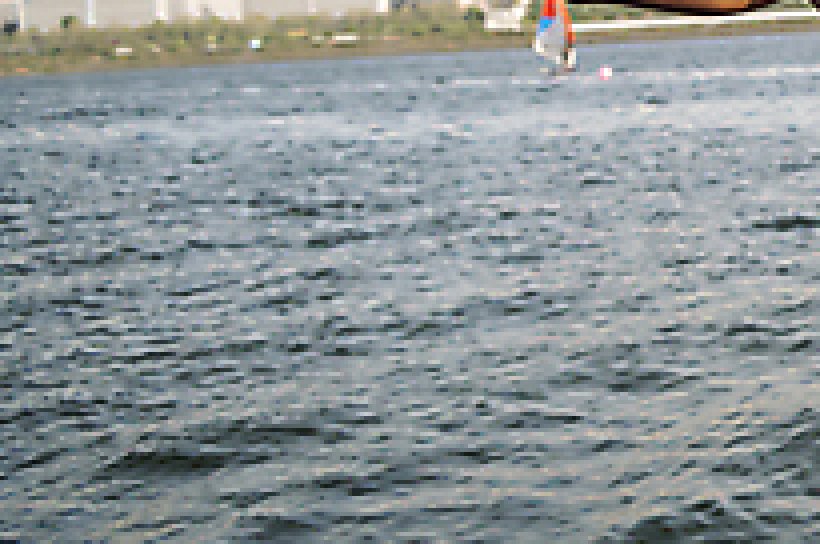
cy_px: -128
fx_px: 2001
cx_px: 1196
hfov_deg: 20.2
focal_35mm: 88
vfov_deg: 14.9
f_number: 4
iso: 200
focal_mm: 30
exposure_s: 1/800
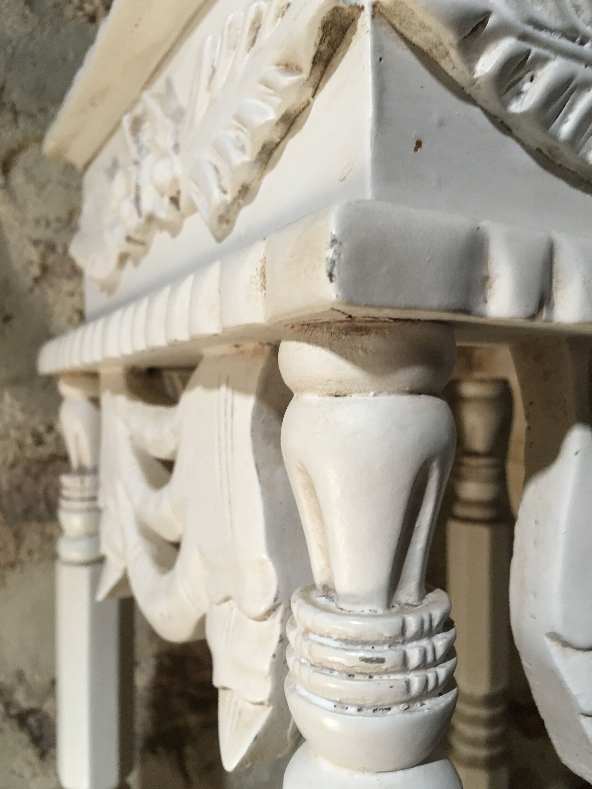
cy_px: 394
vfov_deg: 61.7
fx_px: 661
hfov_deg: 48.2
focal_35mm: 29
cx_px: 296
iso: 125
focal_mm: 4.15
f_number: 2.2
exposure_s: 1/33
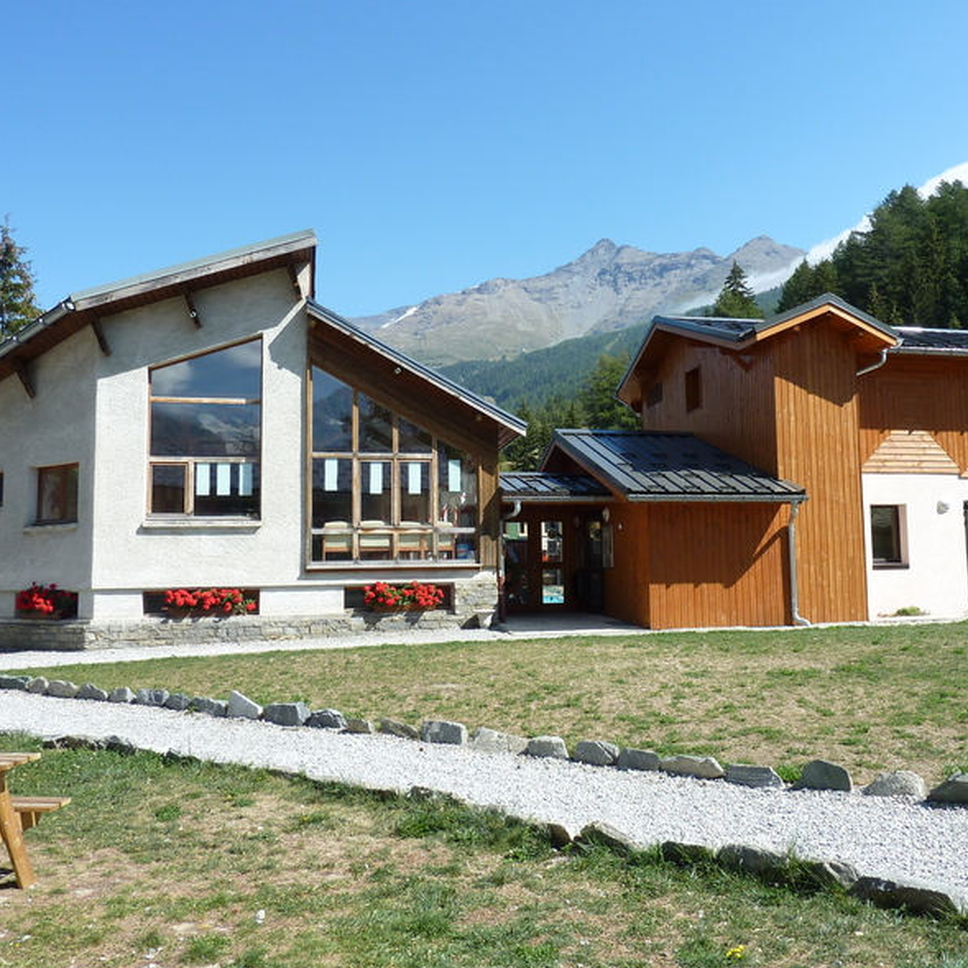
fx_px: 949
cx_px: 549
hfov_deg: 53.9
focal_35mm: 30
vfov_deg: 54.0
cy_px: 482
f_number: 4
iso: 80
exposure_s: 1/400
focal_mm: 4.1
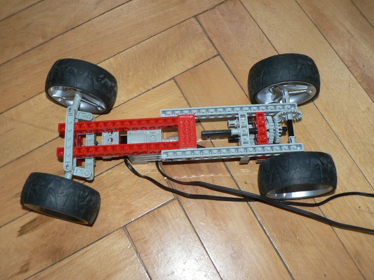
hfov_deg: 49.0
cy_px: 135
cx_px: 182
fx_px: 410
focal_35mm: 38
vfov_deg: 37.7
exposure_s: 1/60
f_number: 2.8
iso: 100
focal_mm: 6
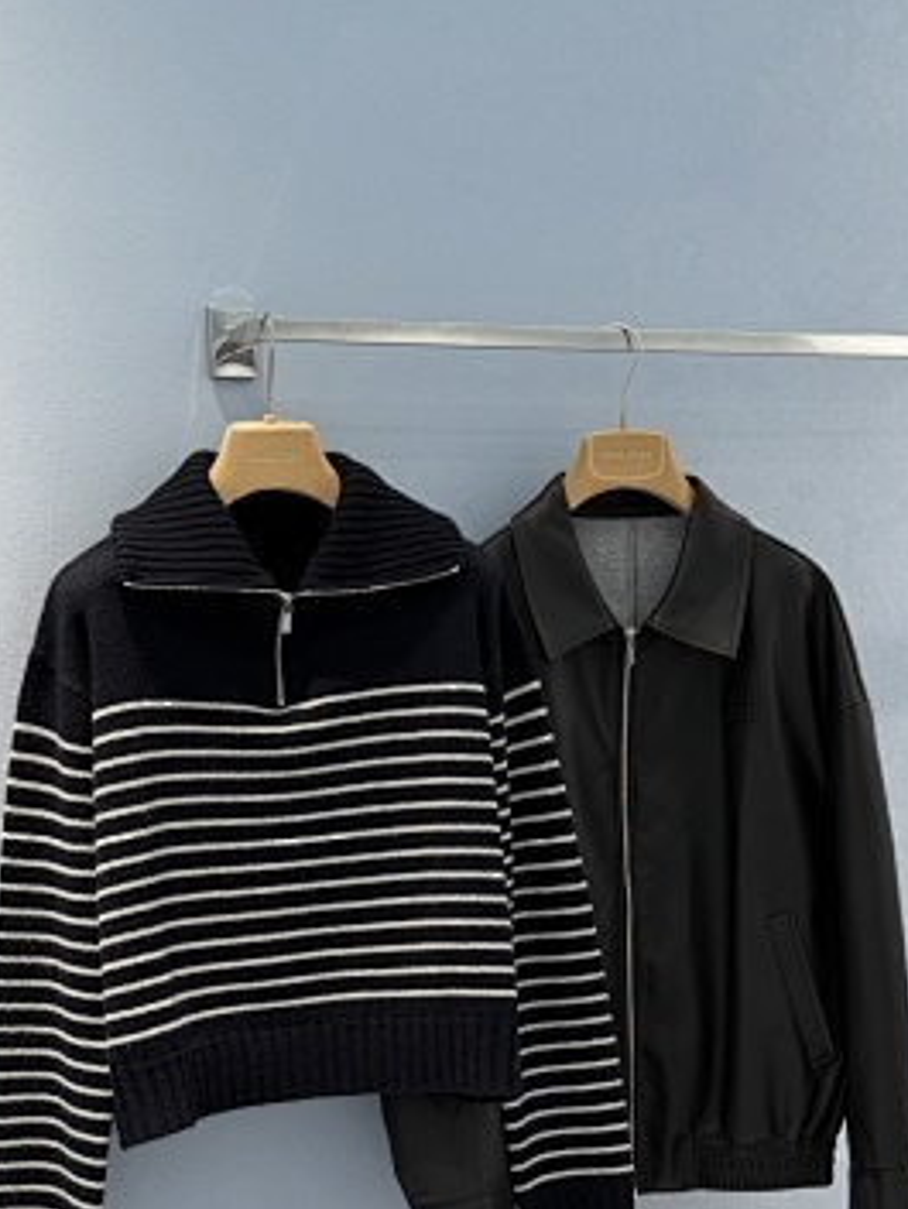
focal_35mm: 68
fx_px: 2377
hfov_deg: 21.6
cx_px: 440
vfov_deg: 28.3
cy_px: 839
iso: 50
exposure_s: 1/50
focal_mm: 6.76
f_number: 1.78
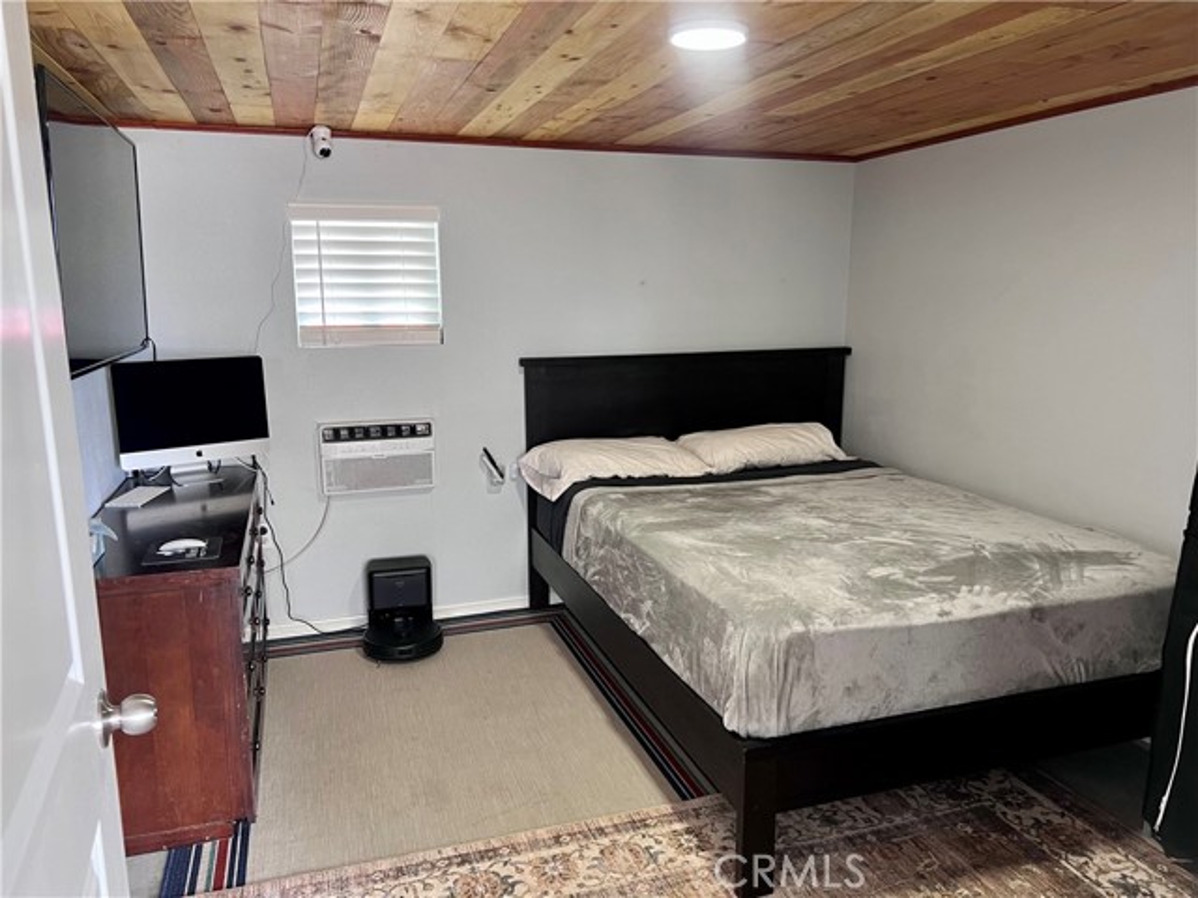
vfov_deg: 53.1
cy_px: 449
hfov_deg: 67.3
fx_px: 900
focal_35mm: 26
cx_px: 599
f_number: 1.5
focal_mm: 5.7
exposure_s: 1/60
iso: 160
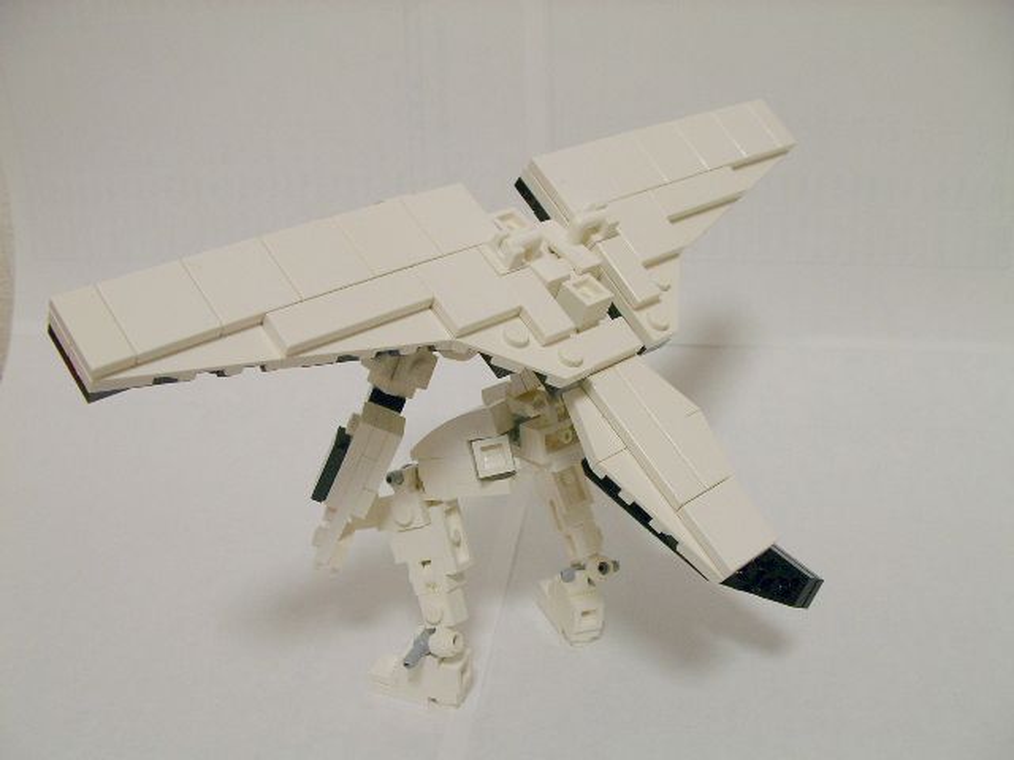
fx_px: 1113
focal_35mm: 38
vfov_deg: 37.7
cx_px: 507
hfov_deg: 49.0
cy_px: 380
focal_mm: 5.8
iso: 100
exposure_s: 1/19.7
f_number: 3.5
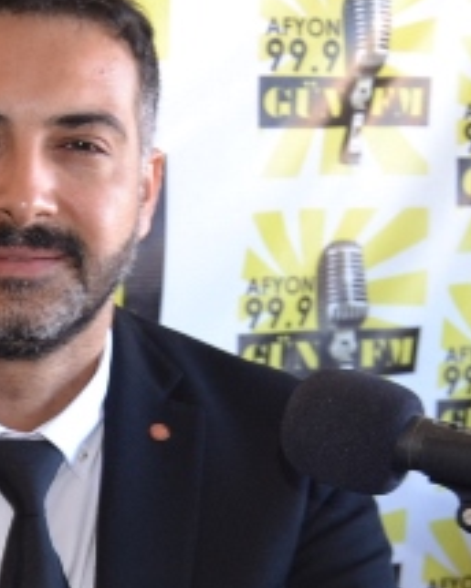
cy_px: 461
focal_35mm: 115
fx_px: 2004
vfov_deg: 16.6
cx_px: -11
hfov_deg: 13.2
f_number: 3.5
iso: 400
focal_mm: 22
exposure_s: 1/60
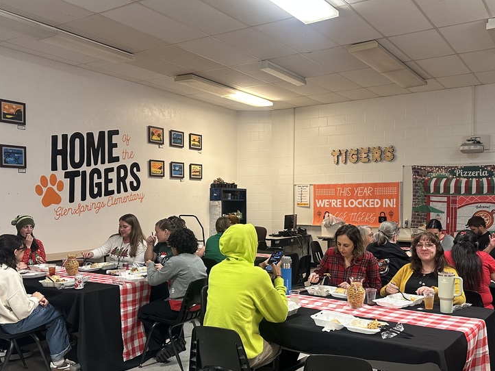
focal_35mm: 34
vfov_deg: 41.6
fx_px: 486
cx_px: 269
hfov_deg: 53.9
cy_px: 218
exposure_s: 1/60
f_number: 1.78
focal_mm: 6.86
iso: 250
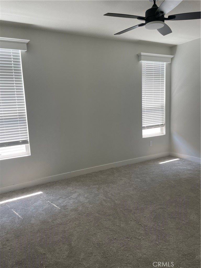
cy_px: 134
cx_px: 100
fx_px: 201
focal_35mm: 26
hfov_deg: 53.1
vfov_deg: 67.3
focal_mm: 4.2
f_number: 1.6
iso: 80
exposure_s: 1/120
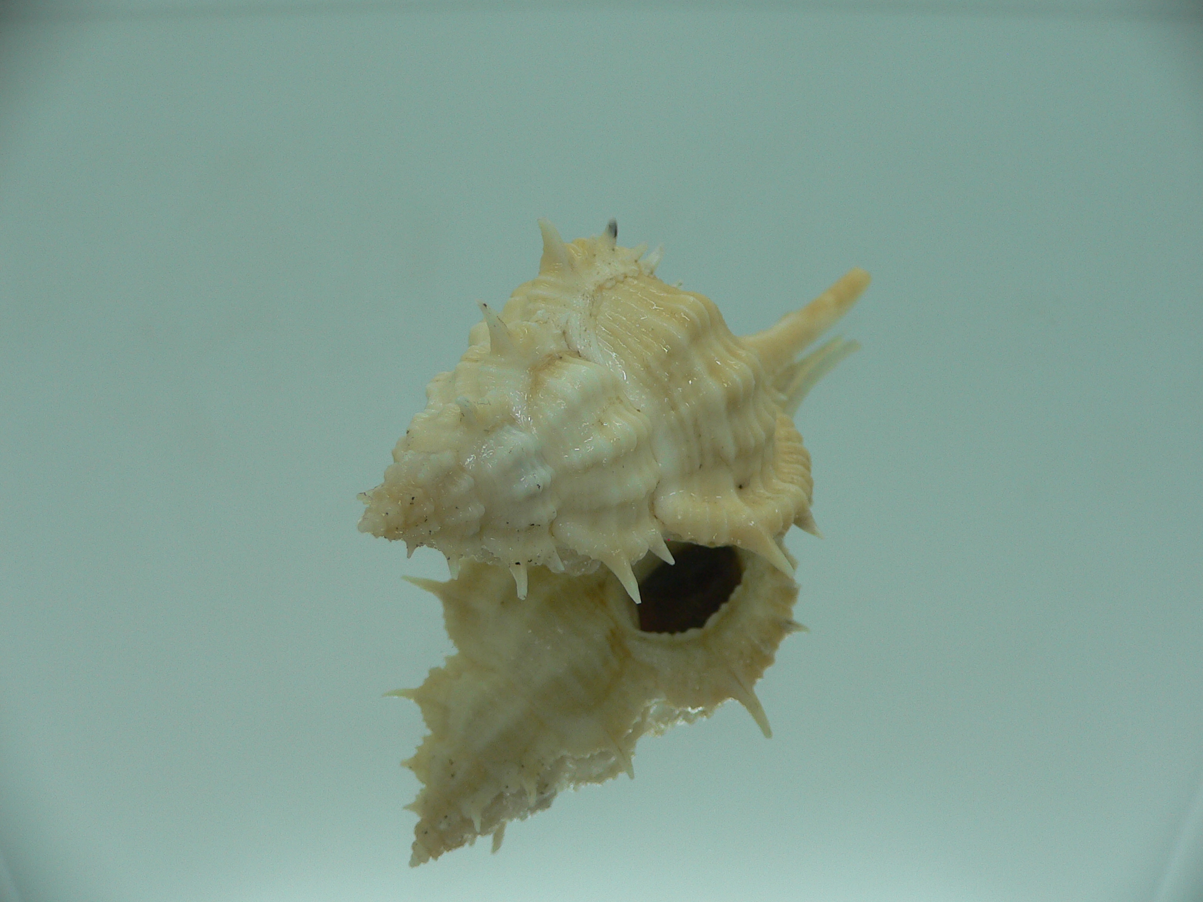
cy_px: 451
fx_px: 1216
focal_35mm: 35
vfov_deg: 40.7
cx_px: 602
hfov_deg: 52.6
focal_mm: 4.6
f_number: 2.8
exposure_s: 1/80
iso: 80
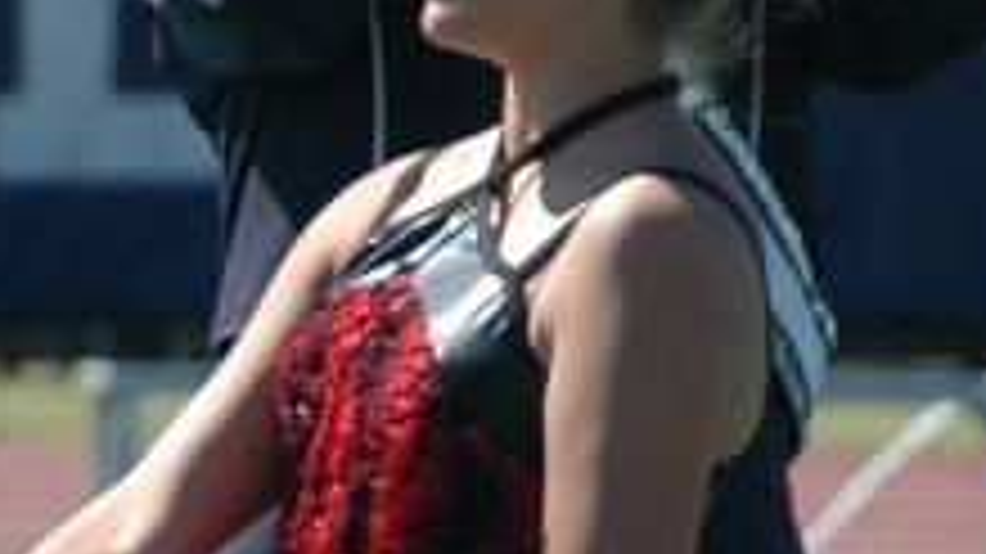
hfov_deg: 1.5
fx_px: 38288
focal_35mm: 1465
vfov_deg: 0.8
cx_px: 207
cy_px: 347
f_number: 6.3
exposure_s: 1/500
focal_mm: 200
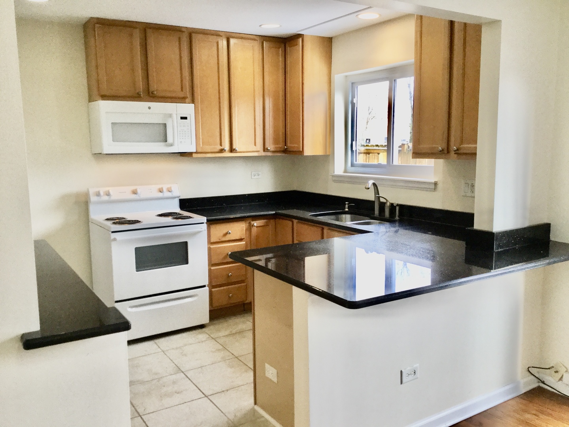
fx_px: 510
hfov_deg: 58.4
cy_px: 214
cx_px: 284
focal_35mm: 31
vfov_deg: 45.4
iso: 32
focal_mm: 3.3
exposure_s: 1/30
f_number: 2.4
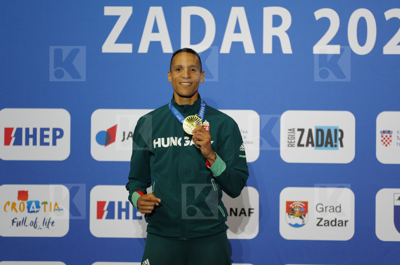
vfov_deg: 6.8
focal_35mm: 200
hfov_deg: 10.3
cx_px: 200
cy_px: 132
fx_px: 2218
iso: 1250
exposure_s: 1/500
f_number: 2.9
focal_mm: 200
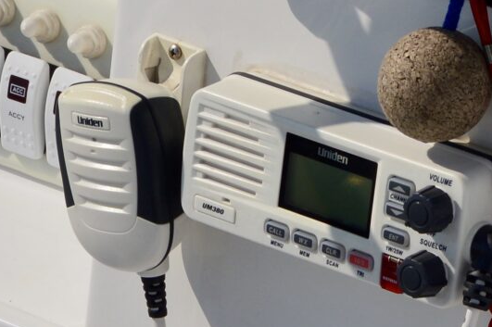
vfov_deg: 3.4
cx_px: 434
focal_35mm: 397
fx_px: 5426
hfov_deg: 5.2
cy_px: -310
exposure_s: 1/640
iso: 100
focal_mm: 55
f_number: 11
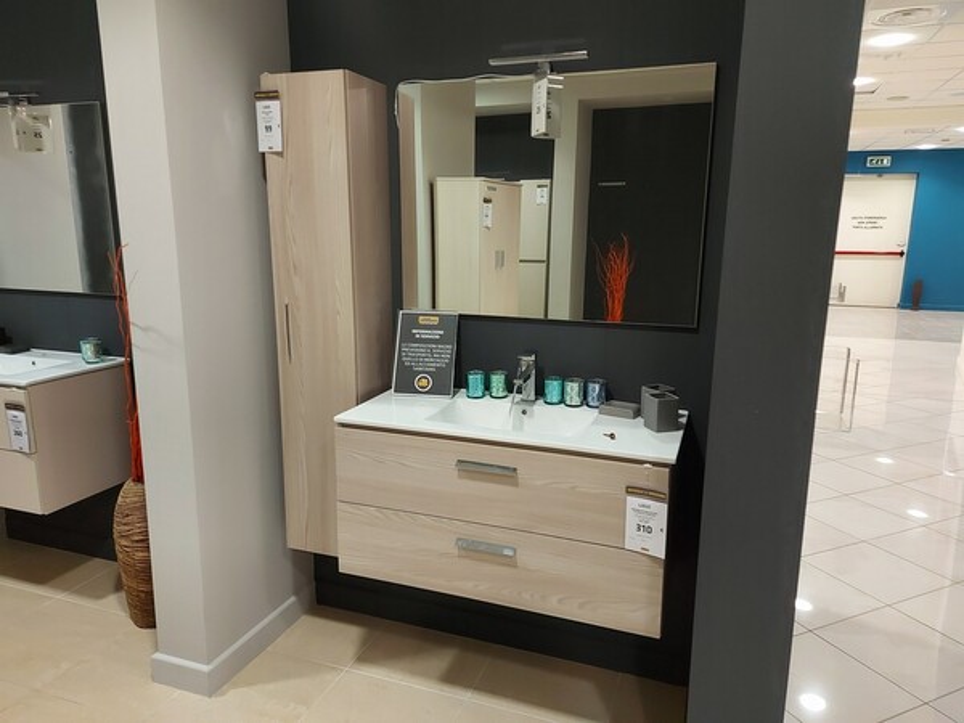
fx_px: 668
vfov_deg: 56.8
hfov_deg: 71.6
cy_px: 362
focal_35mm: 24
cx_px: 482
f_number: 1.8
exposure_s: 1/33
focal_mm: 5.23
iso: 320
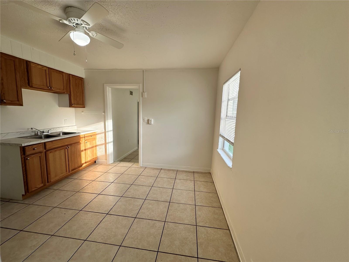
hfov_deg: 102.1
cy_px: 131
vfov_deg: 85.7
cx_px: 174
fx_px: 141
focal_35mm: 14
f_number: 2.2
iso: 40
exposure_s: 1/243
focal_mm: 2.22
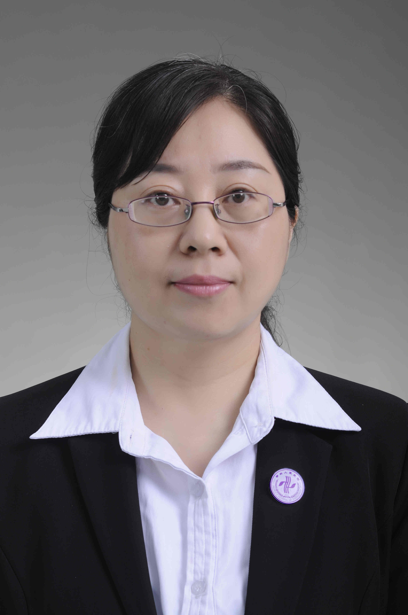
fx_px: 2173
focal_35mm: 128
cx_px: 204
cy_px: 308
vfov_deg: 16.1
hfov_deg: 10.7
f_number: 5.6
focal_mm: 85
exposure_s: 1/125
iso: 160
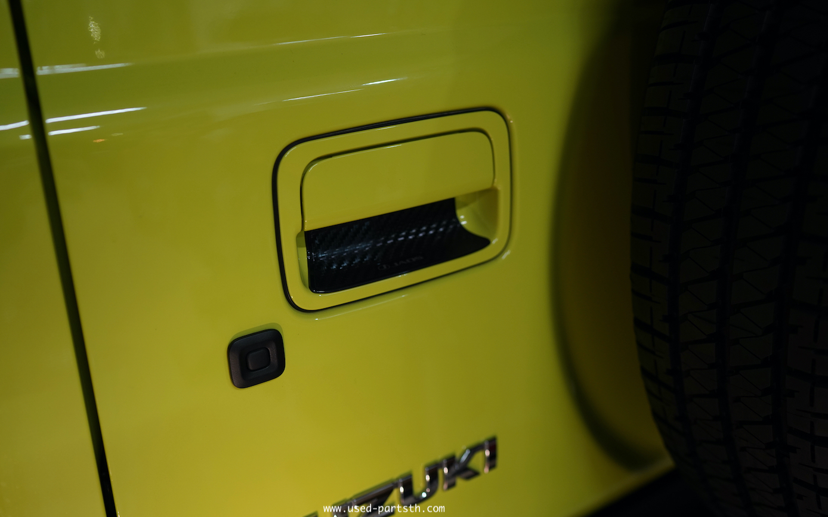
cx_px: 414
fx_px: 812
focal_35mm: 36
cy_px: 244
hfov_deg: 54.0
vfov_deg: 35.3
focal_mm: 35
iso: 640
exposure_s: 1/40
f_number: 2.8
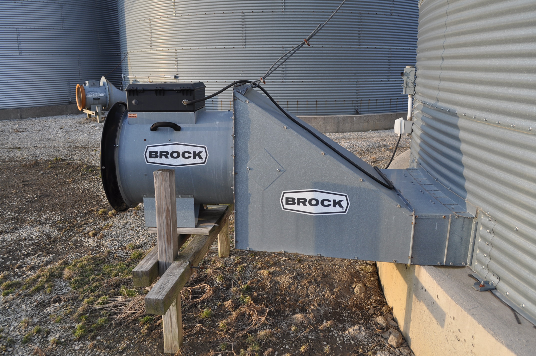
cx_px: 268
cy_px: 178
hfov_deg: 62.0
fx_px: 446
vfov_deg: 43.5
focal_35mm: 30
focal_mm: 20
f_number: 6.3
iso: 200
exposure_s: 1/160
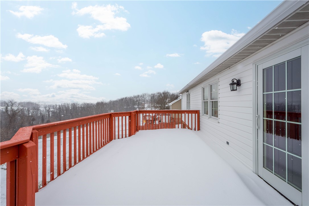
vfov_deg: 77.3
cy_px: 103
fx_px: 129
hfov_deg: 100.4
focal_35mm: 15
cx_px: 154
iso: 100
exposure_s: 1/640
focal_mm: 10
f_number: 6.3
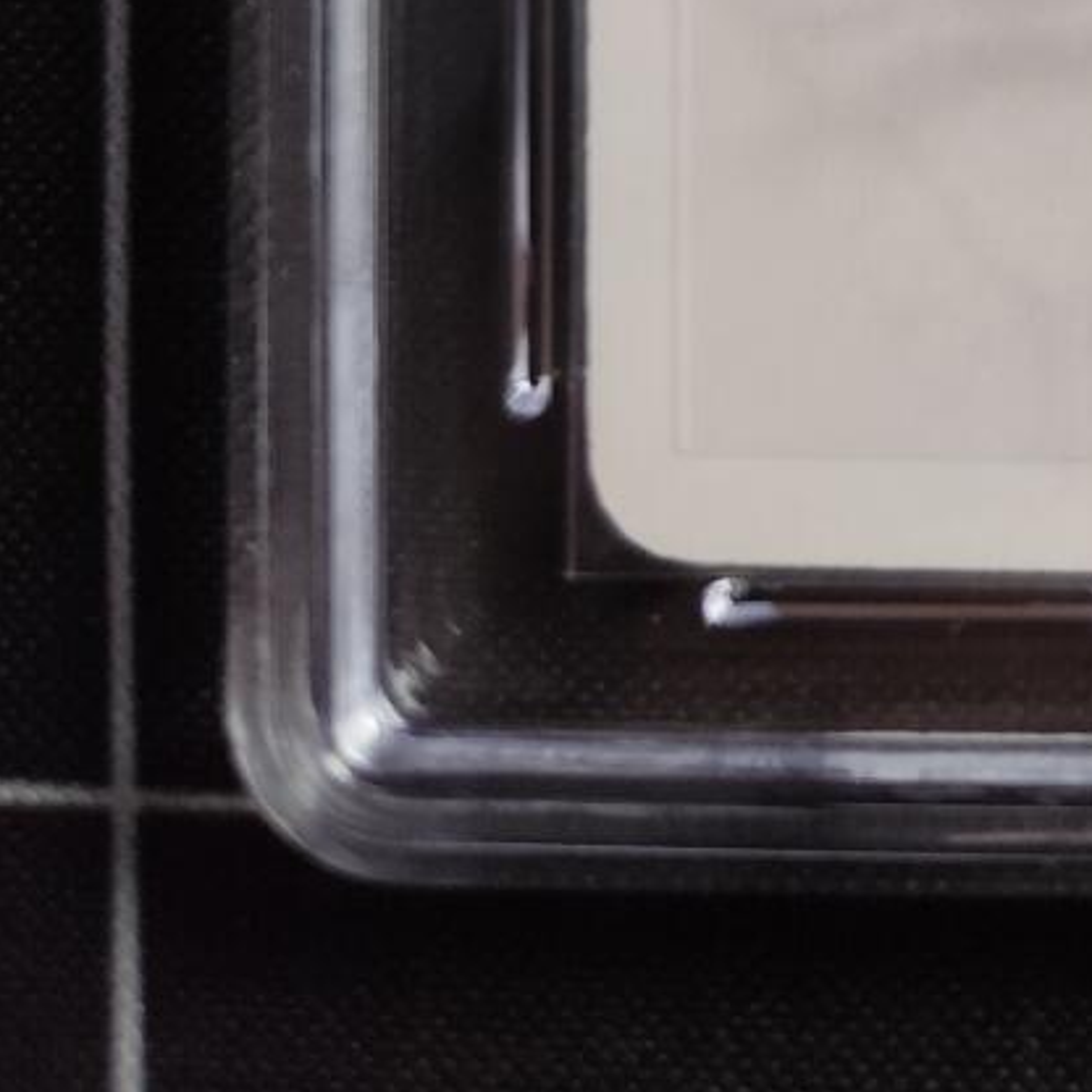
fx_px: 3141
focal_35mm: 88
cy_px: -1263
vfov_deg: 15.0
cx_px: 1767
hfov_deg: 17.2
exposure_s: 1/100
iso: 640
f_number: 1.65
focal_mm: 6.14
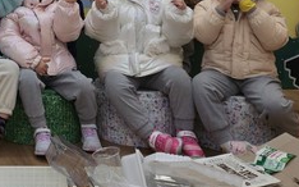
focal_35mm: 72
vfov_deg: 16.7
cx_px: -65
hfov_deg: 25.5
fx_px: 586
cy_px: -77
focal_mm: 5.4
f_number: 1.8
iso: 80
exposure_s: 1/120
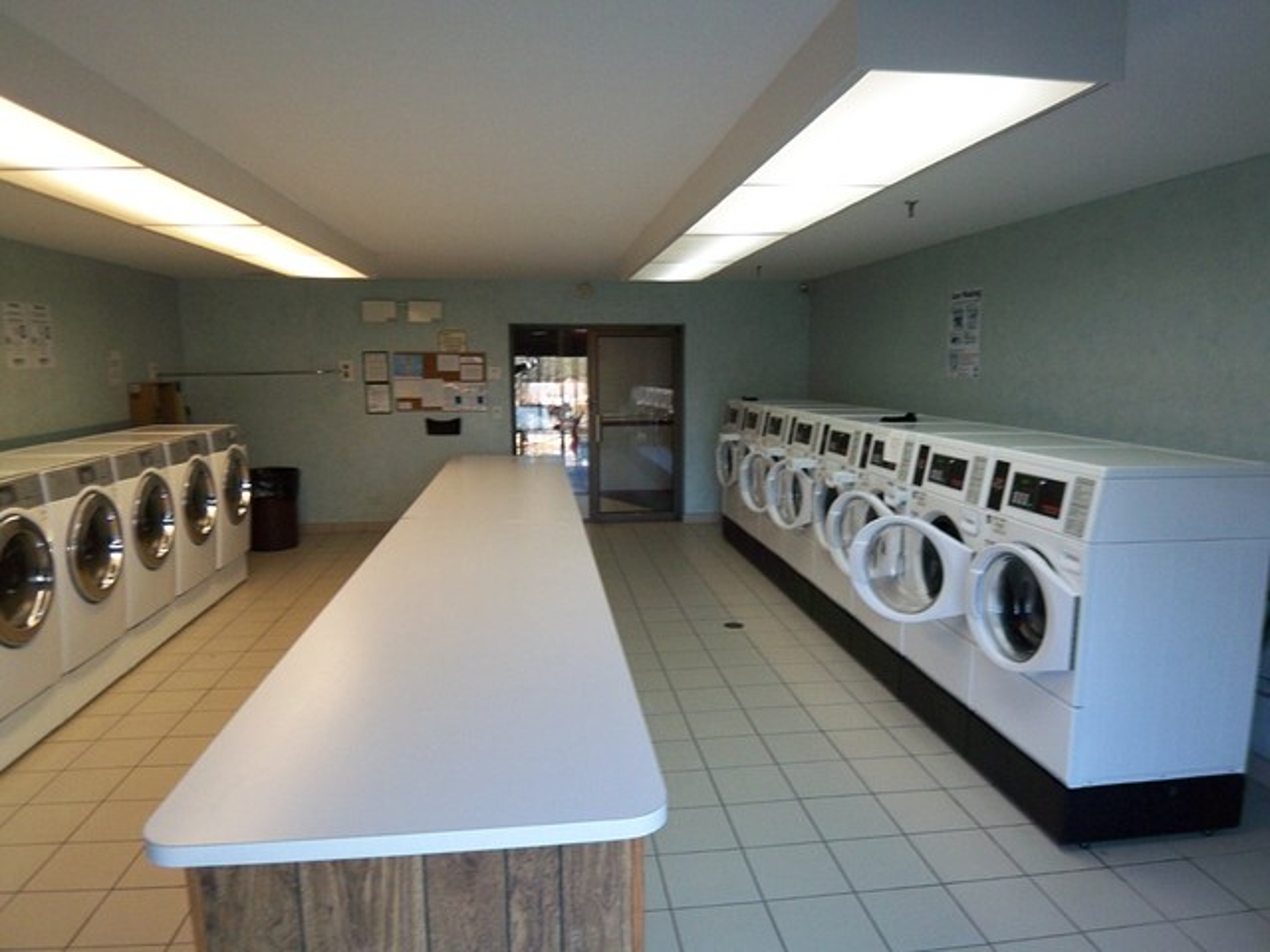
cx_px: 635
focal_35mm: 23
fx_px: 844
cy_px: 476
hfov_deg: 73.9
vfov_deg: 58.9
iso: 80
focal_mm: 3.8
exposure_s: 1/30
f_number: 2.8
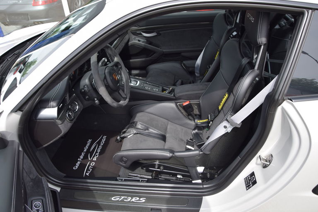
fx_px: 464
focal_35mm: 52
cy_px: 106
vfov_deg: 25.8
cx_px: 159
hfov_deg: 37.9
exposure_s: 1/250
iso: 200
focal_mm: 35
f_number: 8
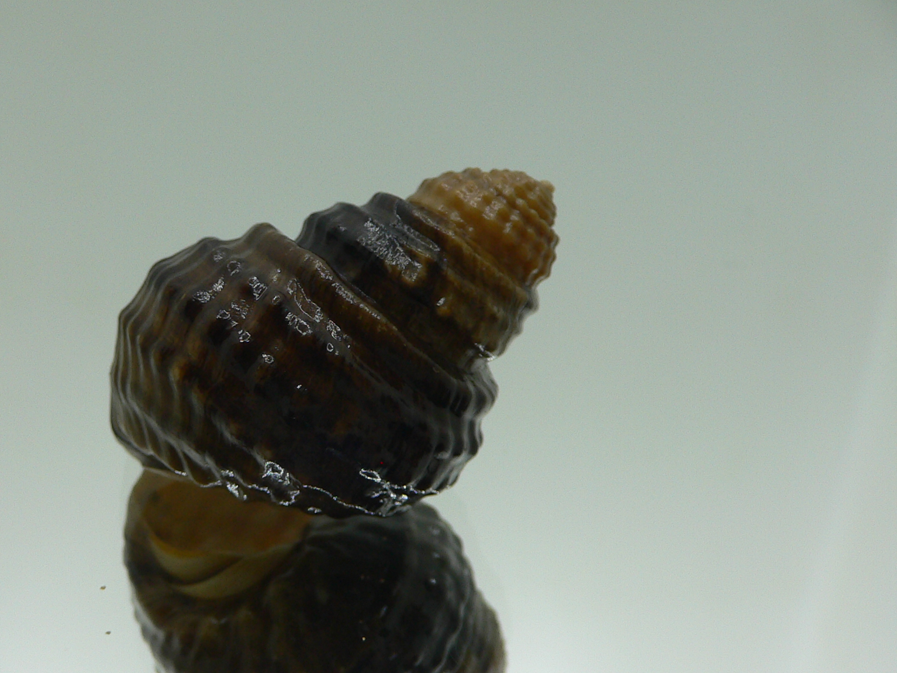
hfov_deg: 40.8
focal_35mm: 46
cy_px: 376
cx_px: 316
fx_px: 1192
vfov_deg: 31.5
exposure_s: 1/80
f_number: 2.8
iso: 80
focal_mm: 4.6
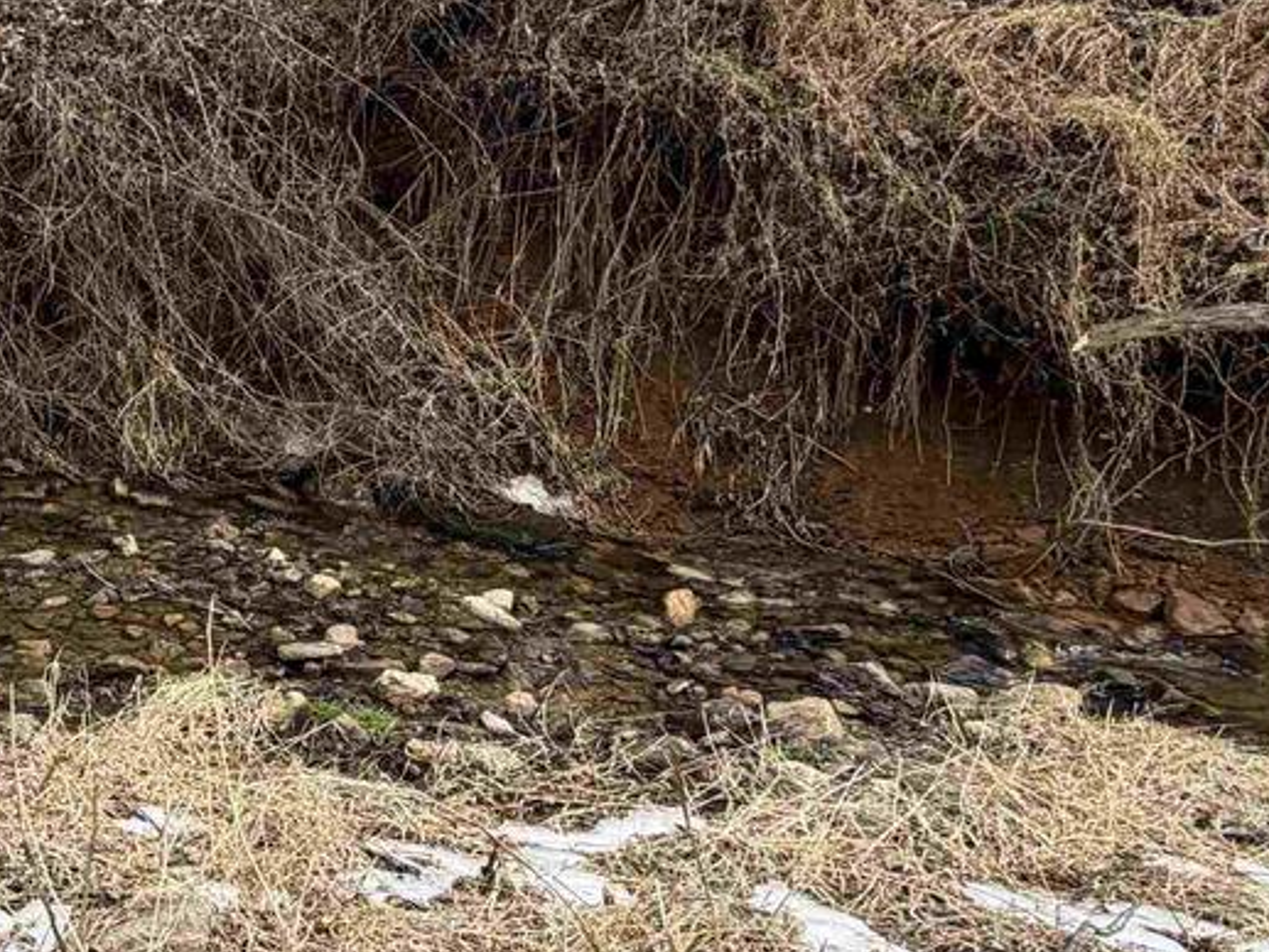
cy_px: 449
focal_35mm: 39
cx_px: -270
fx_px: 1430
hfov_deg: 36.4
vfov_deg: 36.8
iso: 50
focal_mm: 2.22
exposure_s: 1/300
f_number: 2.2
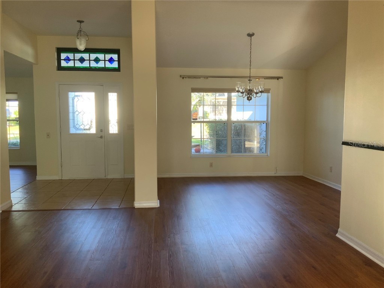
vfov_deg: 48.2
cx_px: 192
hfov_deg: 61.7
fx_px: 322
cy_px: 144
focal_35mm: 29
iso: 64
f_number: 1.8
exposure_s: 1/60
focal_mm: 3
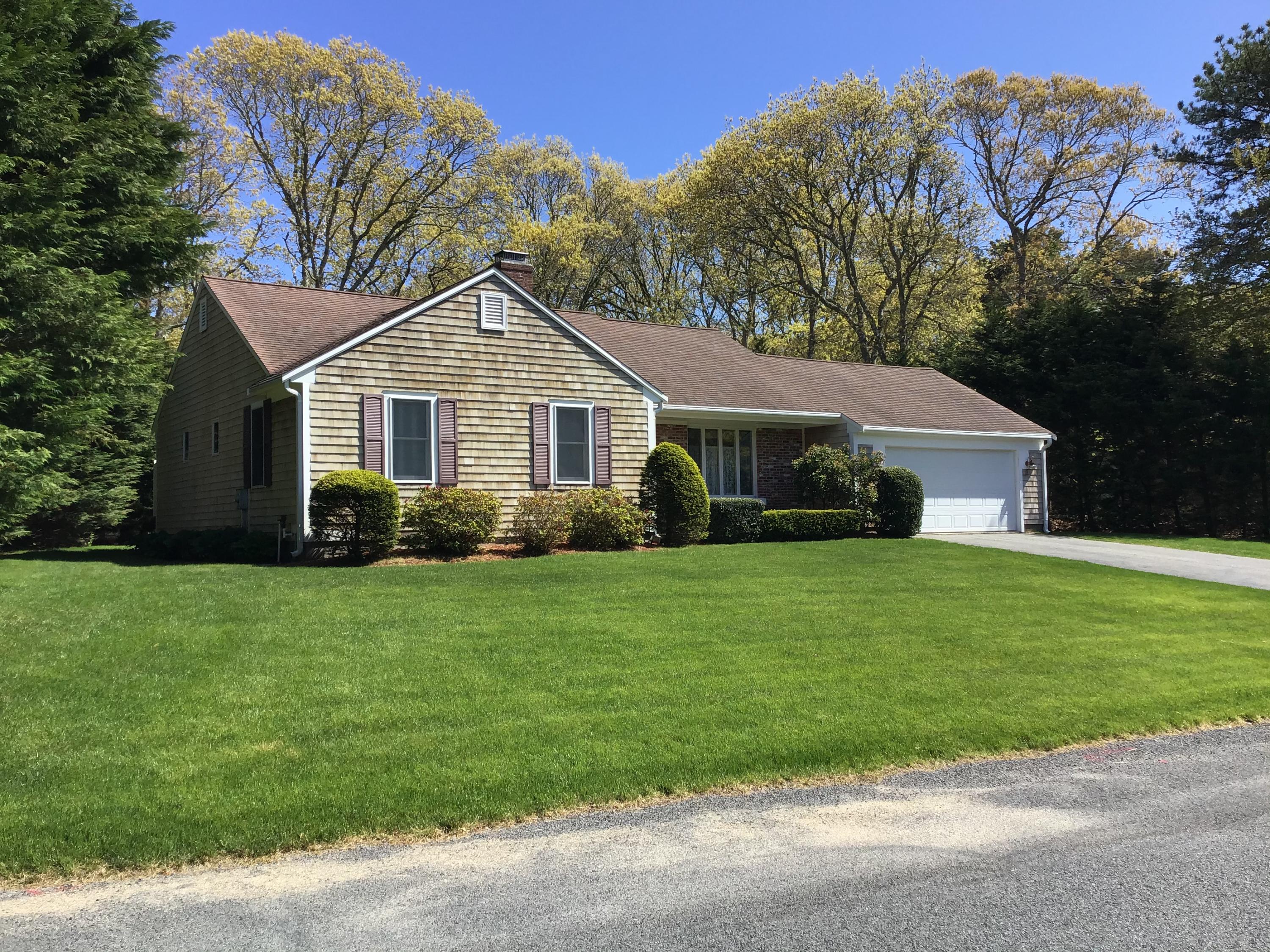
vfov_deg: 45.4
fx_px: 1137
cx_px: 635
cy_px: 476
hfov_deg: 58.4
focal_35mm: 31
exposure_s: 1/867
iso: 25
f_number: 2.4
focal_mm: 3.3
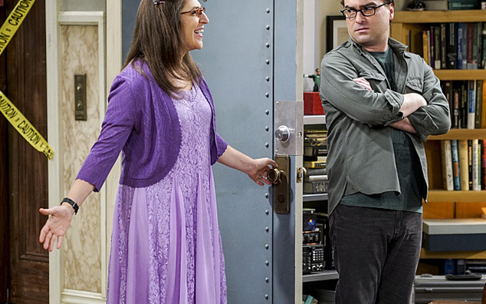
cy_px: 124
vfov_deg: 8.0
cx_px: 232
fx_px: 2159
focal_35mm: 163
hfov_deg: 12.8
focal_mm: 130
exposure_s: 1/160
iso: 3200
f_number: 4
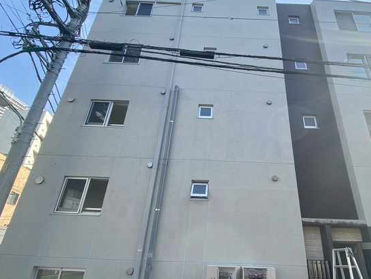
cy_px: 144
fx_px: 204
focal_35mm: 19
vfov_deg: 68.7
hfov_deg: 83.5
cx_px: 224
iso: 20
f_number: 2.4
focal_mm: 1.54
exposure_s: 1/322
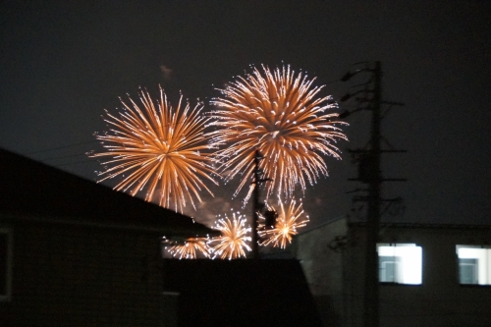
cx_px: 246
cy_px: 164
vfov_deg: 6.8
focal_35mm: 202
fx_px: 2754
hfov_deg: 10.2
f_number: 5.6
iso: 6400
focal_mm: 135
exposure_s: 1.3
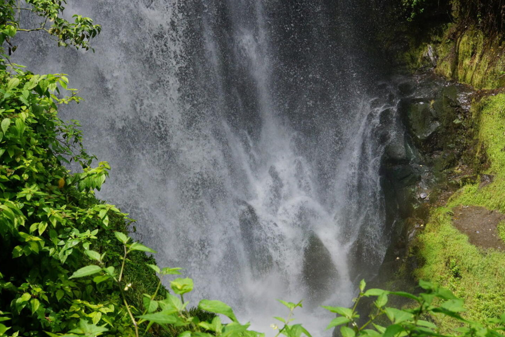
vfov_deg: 17.5
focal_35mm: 78
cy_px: 185
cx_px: 256
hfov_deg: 26.0
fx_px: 1094
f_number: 9
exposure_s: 1/1000
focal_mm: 46.8
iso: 800
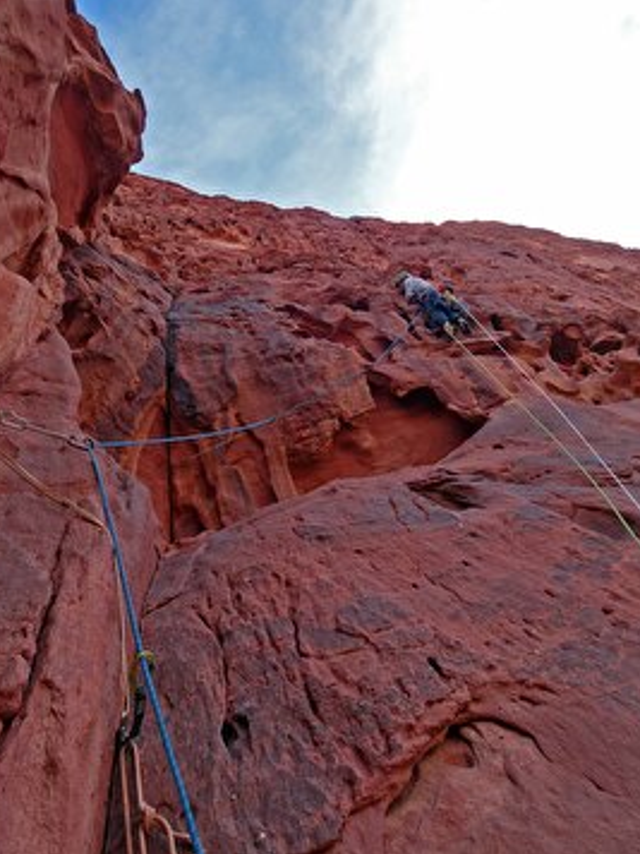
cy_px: 357
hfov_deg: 48.1
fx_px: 715
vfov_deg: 61.3
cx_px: 279
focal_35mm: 29
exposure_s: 1/250
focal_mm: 4.1
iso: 80
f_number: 3.5
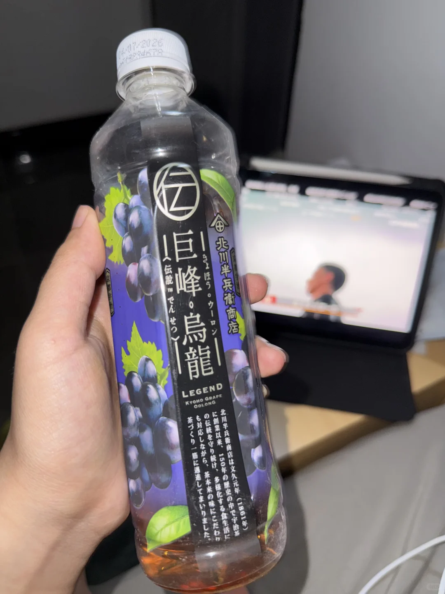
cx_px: 222
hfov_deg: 56.8
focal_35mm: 24
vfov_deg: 71.6
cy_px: 297
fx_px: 411
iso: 50
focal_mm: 6.76
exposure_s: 1/10
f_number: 1.78
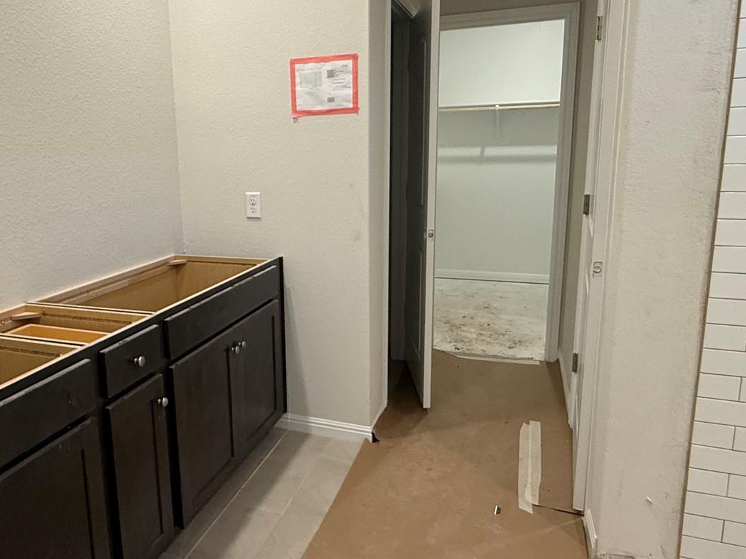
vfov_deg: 51.3
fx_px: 582
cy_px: 256
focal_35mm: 27
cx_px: 294
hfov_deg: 64.7
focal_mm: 2.22
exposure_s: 1/60
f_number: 2.2
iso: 200
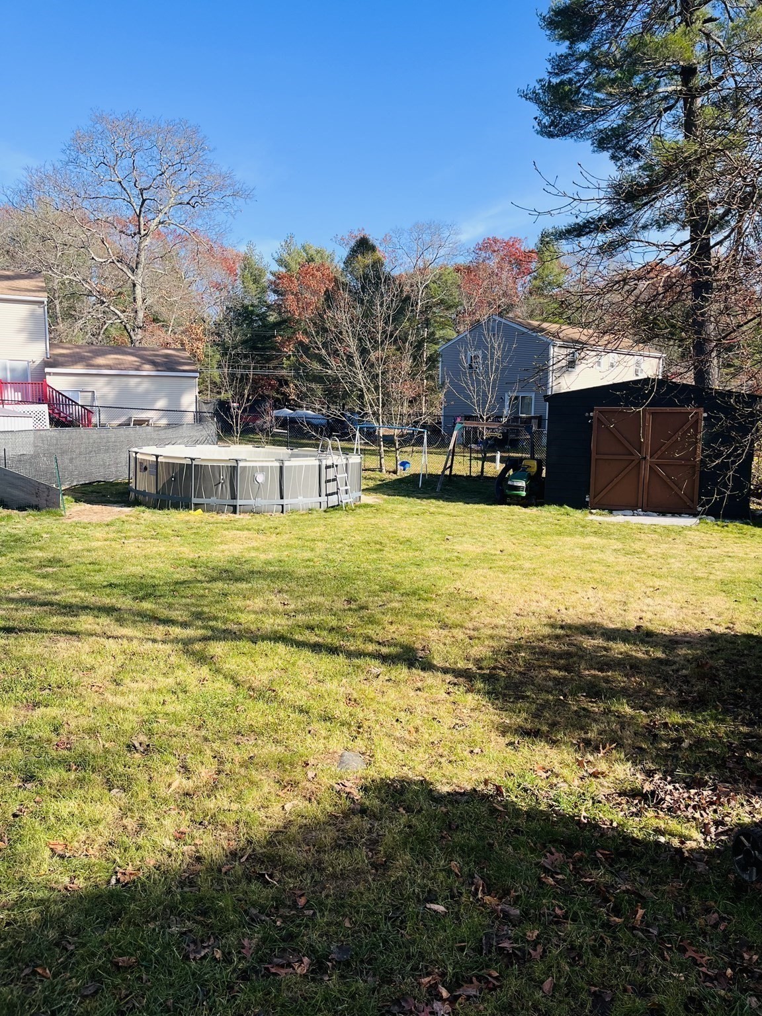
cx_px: 381
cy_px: 508
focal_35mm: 26
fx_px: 763
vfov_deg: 67.3
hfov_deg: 53.1
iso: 50
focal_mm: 5.1
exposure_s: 1/1517
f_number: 1.6
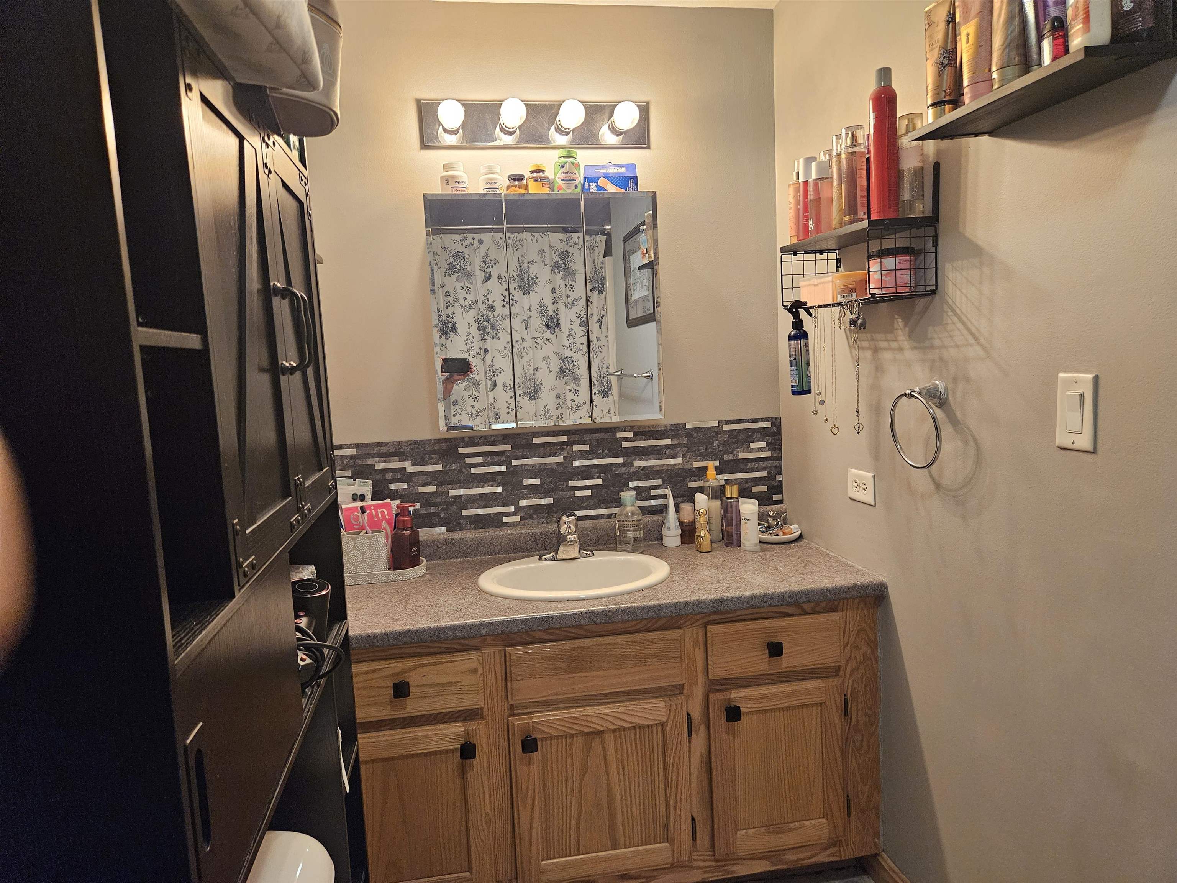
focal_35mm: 23
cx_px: 588
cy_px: 442
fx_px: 782
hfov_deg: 73.9
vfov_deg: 58.9
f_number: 1.8
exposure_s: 1/120
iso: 640
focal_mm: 5.4
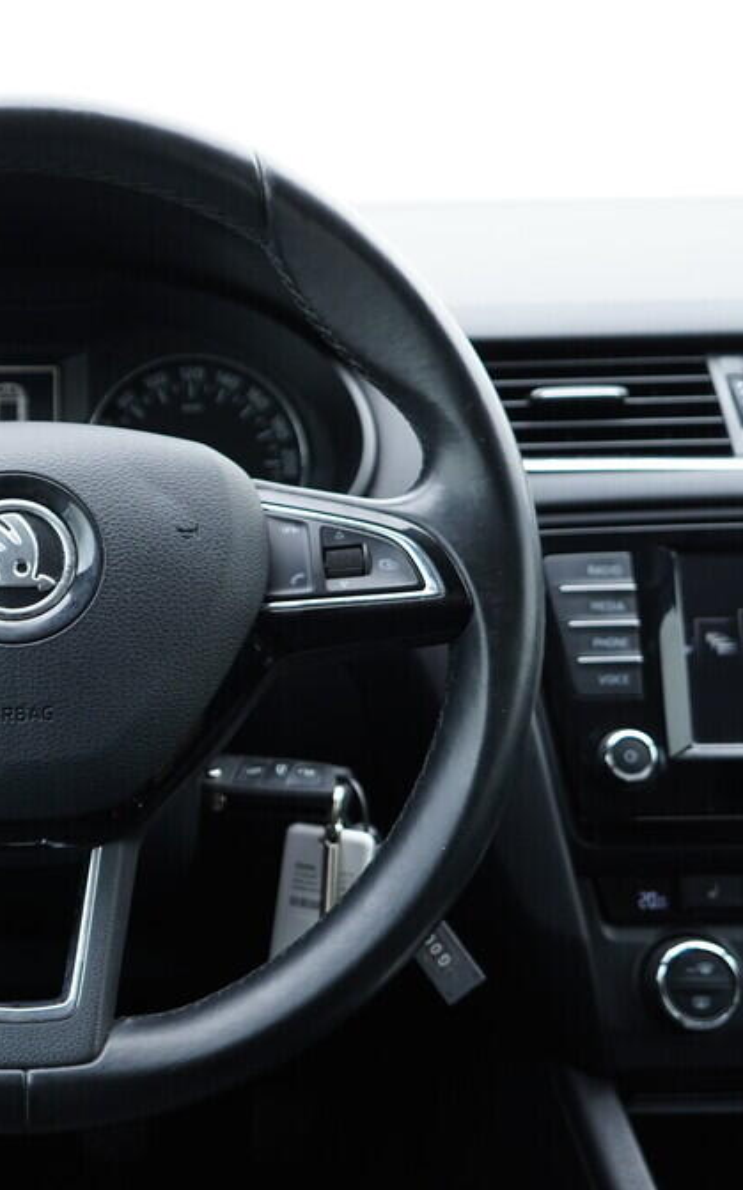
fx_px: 1815
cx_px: 20
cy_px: 604
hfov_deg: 22.3
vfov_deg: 36.3
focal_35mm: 56
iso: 320
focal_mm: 24
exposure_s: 1/40
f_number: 2.8
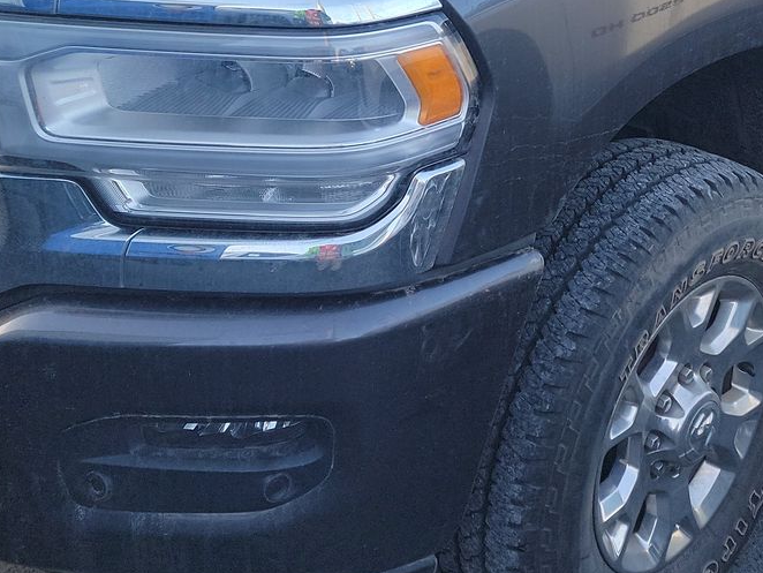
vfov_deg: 24.4
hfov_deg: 32.9
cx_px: 508
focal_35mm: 58
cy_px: 42
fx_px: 1279
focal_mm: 6.7
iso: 50
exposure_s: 1/155
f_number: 1.8
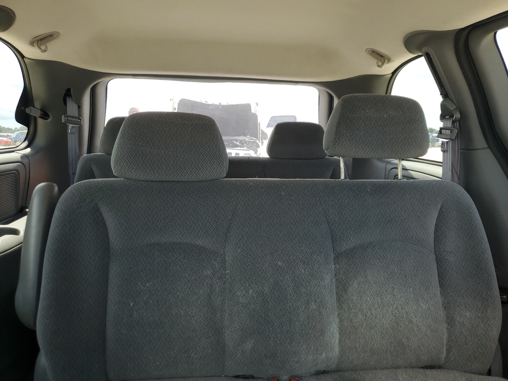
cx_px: 254
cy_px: 190
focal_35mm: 26
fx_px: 382
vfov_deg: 53.1
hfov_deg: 67.3
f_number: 1.5
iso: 50
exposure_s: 1/139
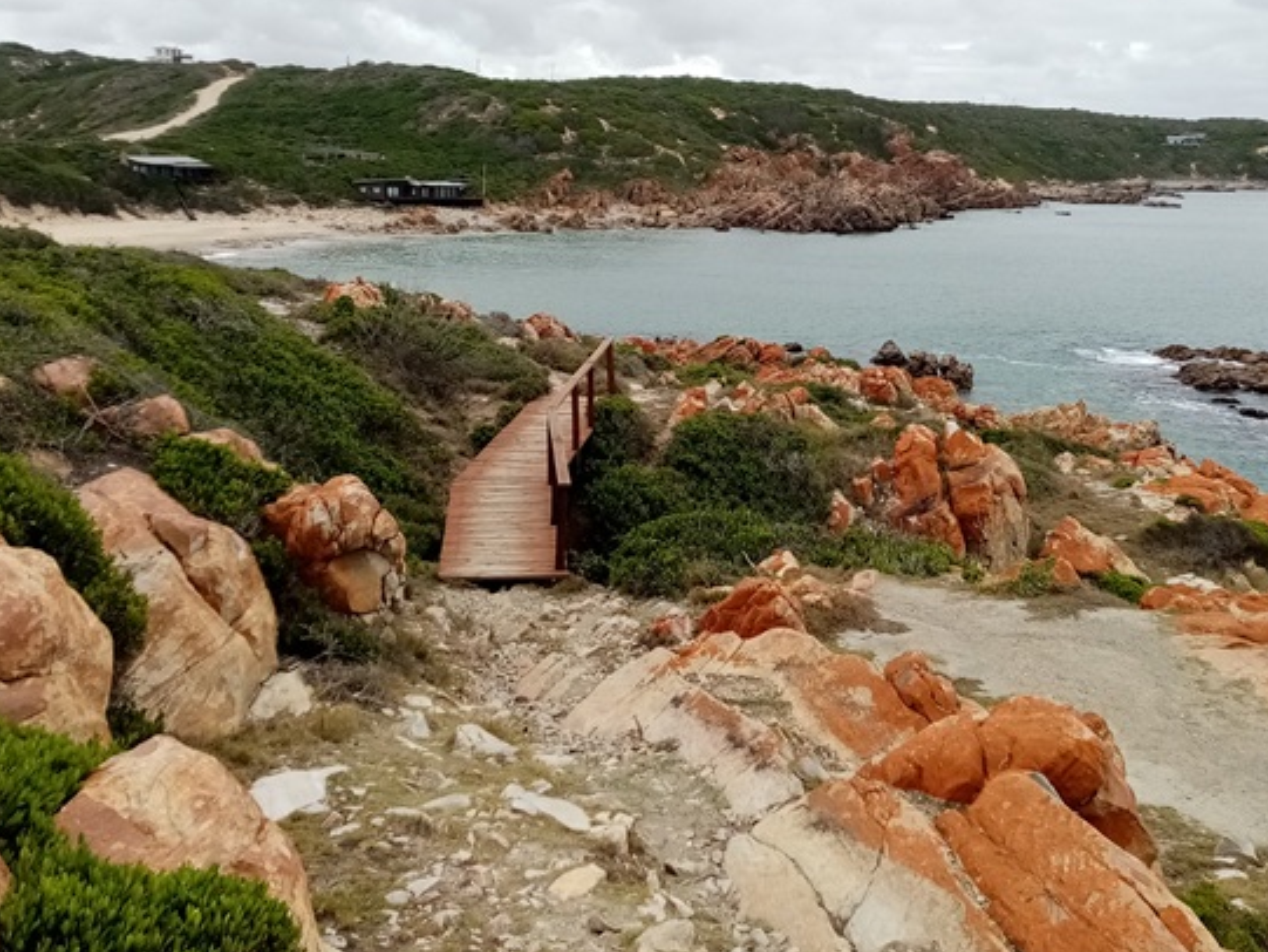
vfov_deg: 35.5
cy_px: 284
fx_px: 1466
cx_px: 717
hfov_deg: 46.7
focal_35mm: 40
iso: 103
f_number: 1.8
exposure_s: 1/751
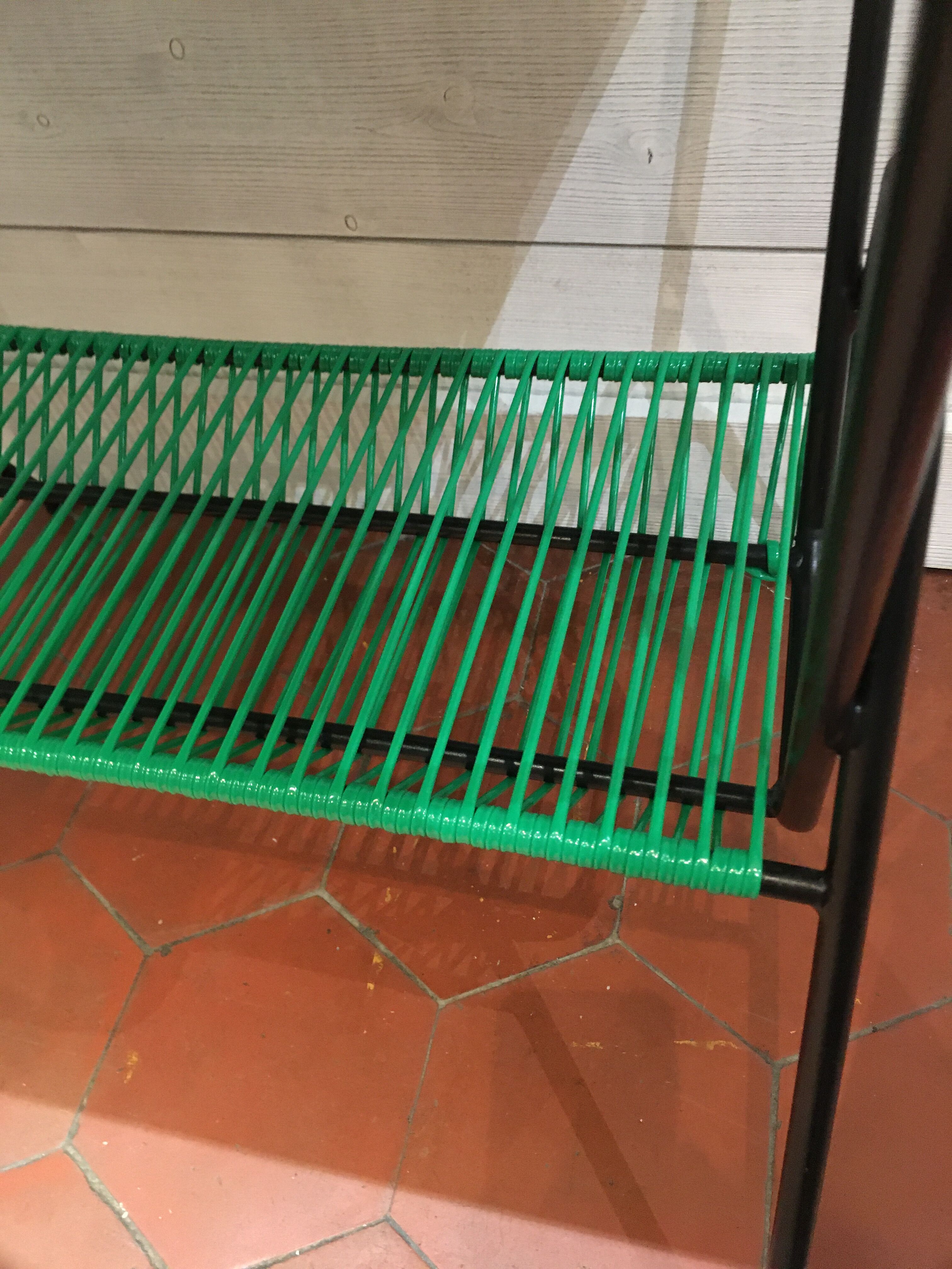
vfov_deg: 61.7
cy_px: 634
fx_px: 1063
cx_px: 476
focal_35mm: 29
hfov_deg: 48.2
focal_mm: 4.15
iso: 400
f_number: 2.2
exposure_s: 1/17
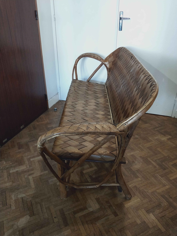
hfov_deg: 58.9
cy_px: 118
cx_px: 88
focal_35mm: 23
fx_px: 157
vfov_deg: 73.9
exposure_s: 1/33
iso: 268
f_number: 1.7
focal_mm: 3.99
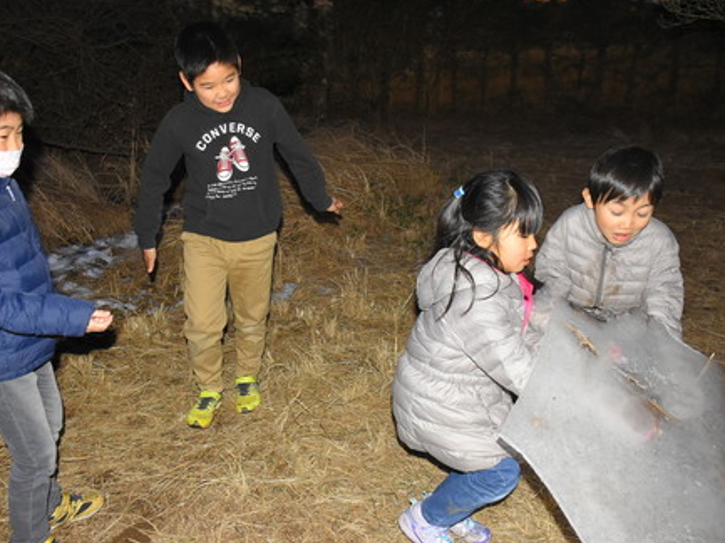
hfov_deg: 59.8
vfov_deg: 46.7
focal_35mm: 30
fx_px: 628
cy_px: 272
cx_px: 315
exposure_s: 1/60
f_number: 5.6
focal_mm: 18
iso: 1600
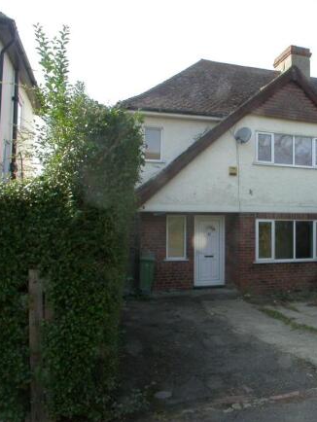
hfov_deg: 28.1
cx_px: 247
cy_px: 211
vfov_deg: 37.5
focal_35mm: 51
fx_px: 622
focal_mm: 7.85
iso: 100
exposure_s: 1/170
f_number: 6
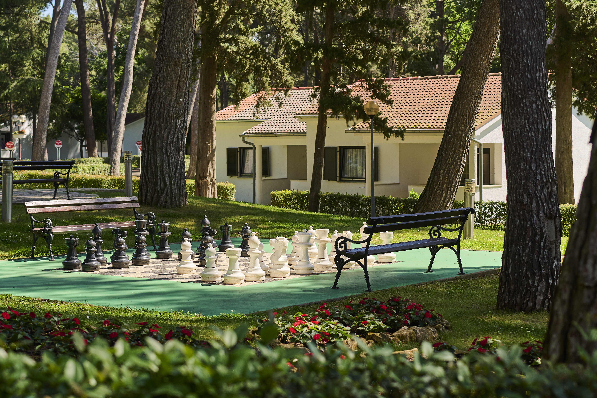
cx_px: 326
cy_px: 194
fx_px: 1111
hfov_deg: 30.1
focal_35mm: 67
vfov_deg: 20.3
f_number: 2.2
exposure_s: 1/1600
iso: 64
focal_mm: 35
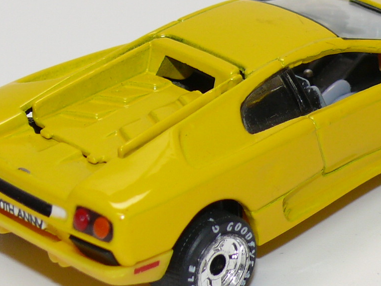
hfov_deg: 9.2
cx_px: 255
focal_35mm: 215
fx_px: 2366
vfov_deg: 6.9
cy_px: 108
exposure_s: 1/30
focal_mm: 13.3
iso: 100
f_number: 4
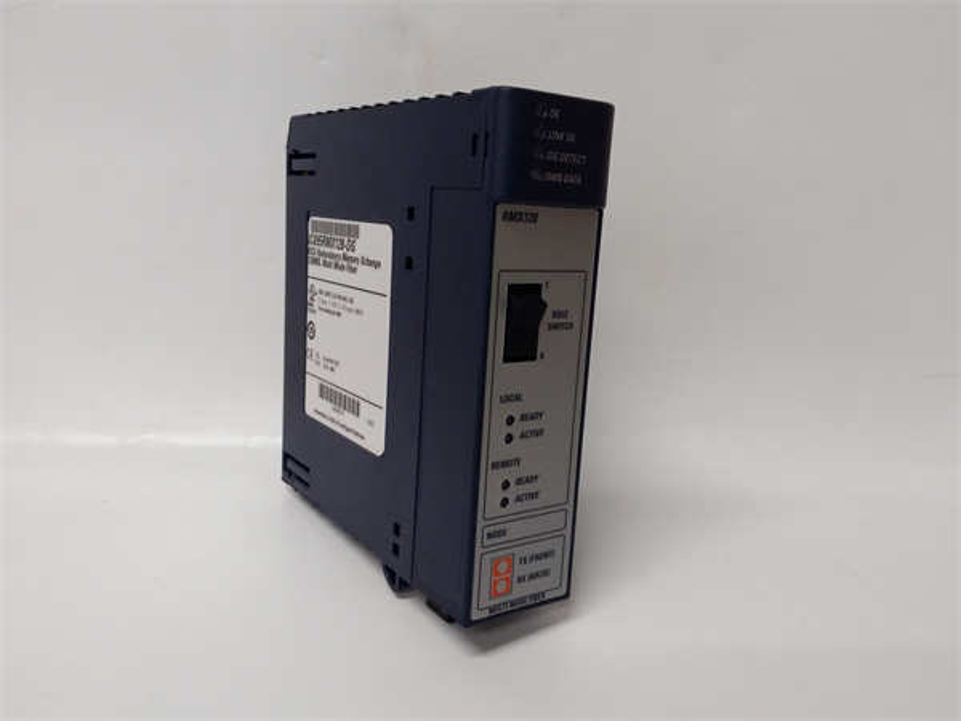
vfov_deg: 51.4
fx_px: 750
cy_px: 360
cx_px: 480
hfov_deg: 65.3
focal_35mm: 27
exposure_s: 1/33
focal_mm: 3.79
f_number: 2
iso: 188
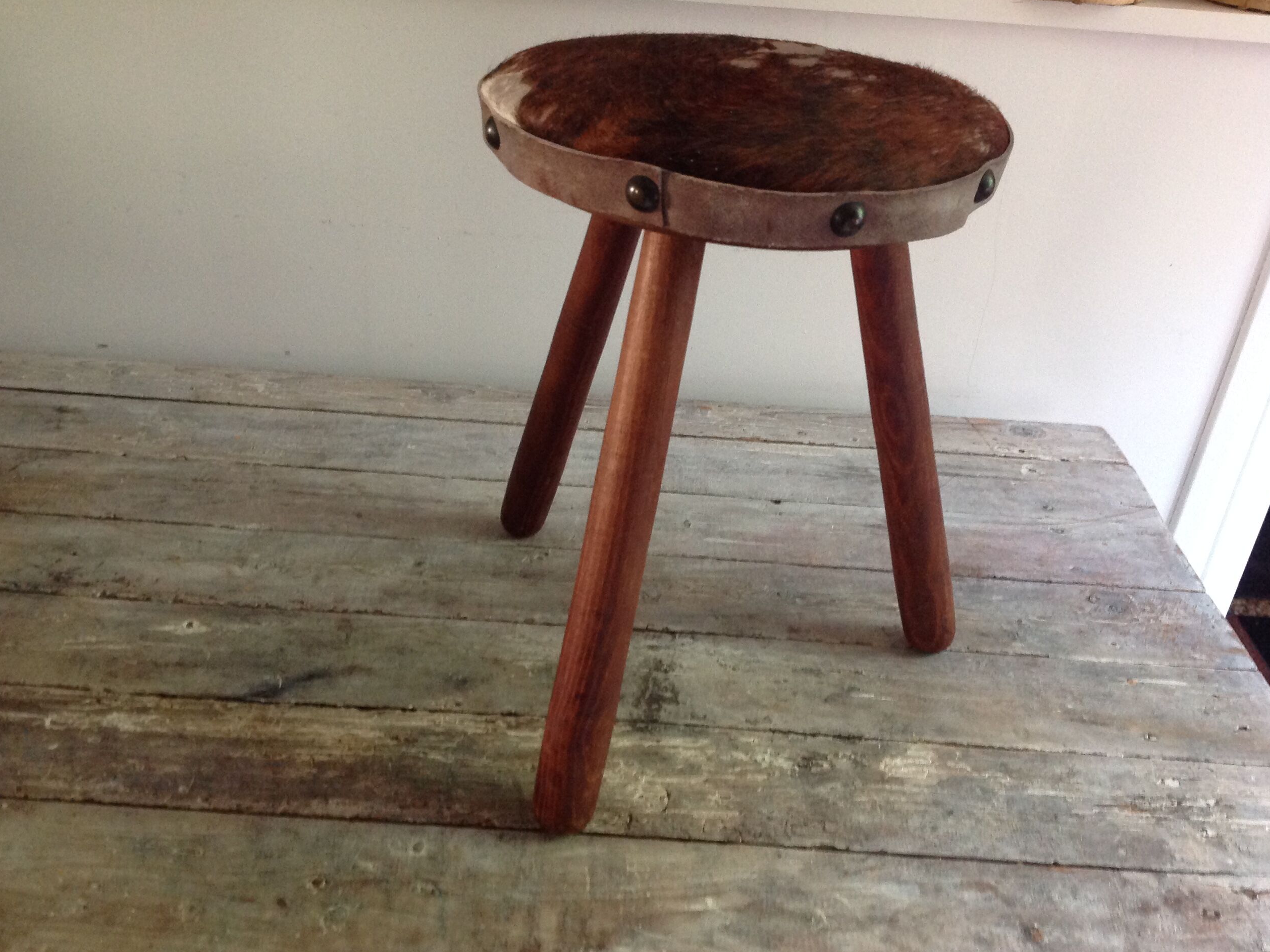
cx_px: 628
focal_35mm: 36
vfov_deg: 39.7
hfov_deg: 51.4
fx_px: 1321
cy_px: 478
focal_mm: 4.28
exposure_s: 1/15
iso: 250
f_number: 2.4
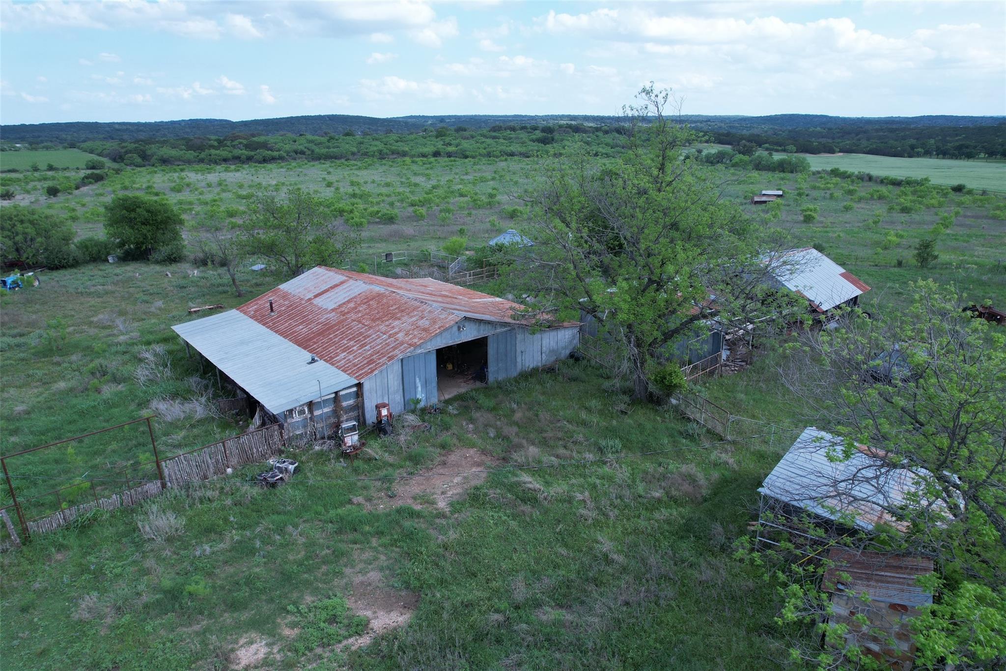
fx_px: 615
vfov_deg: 57.2
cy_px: 336
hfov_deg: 78.6
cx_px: 503
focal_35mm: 22
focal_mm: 8.38
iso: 150
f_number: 2.8
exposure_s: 1/1250
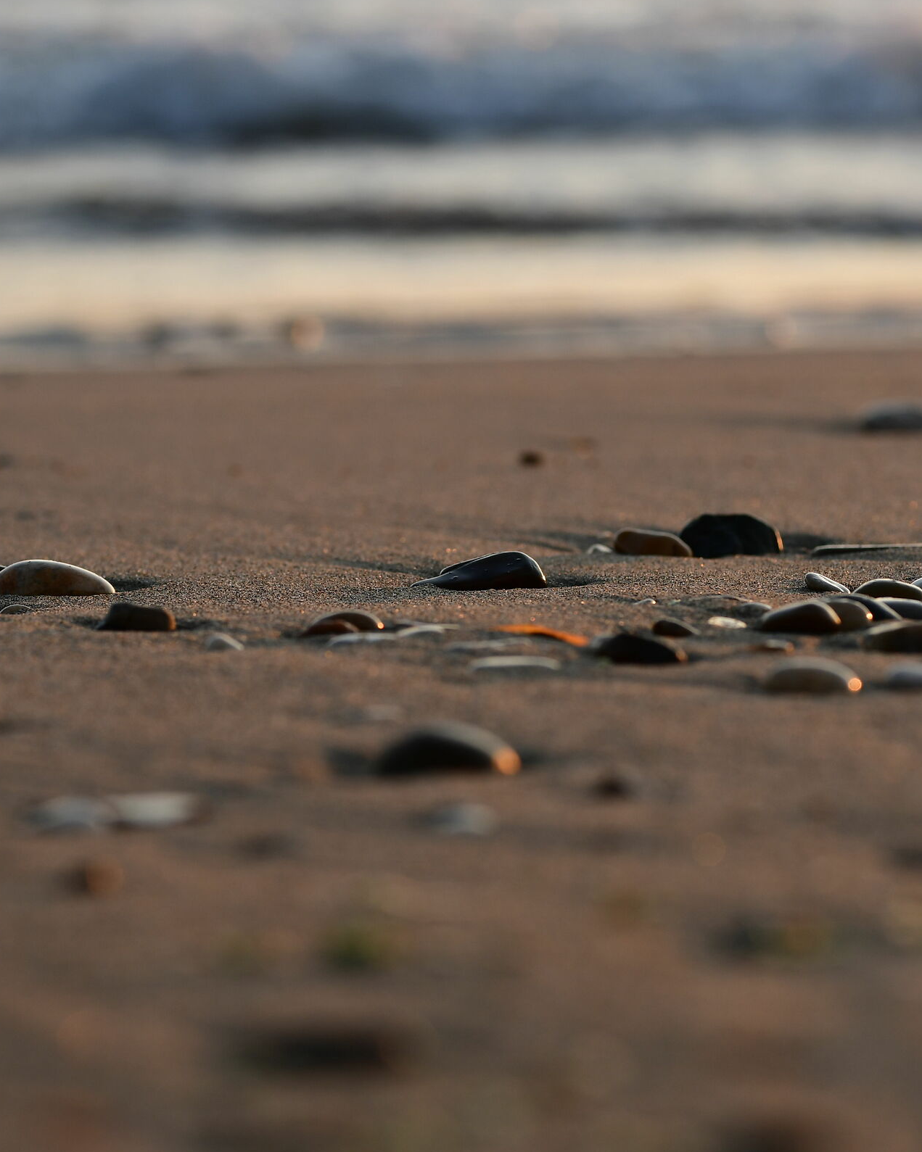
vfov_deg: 10.7
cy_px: 576
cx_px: 326
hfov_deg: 8.6
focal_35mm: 180
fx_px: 6140
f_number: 5
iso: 160
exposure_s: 1/160
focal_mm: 85
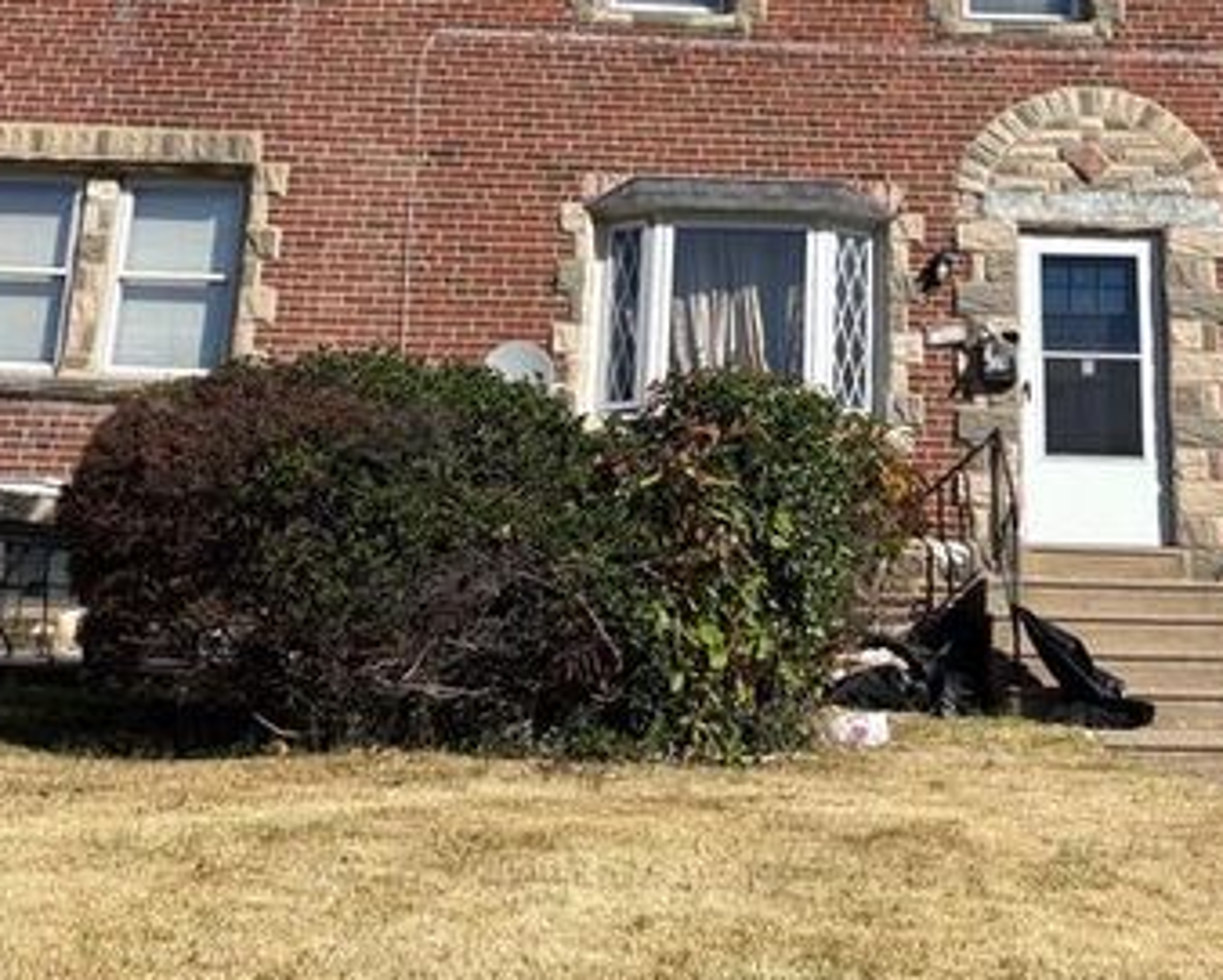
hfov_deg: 37.0
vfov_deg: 29.5
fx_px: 1811
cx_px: 789
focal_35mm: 50
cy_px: 186
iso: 50
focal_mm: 5.96
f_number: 1.6
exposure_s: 1/4065
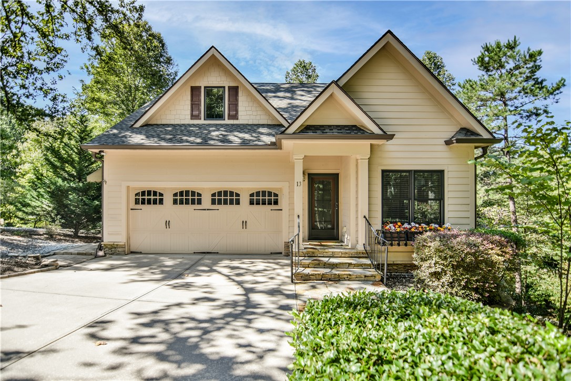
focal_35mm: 16
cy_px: 190
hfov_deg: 95.0
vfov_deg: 72.1
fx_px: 262
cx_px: 286
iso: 160
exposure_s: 1/800
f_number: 2.8
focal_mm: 11
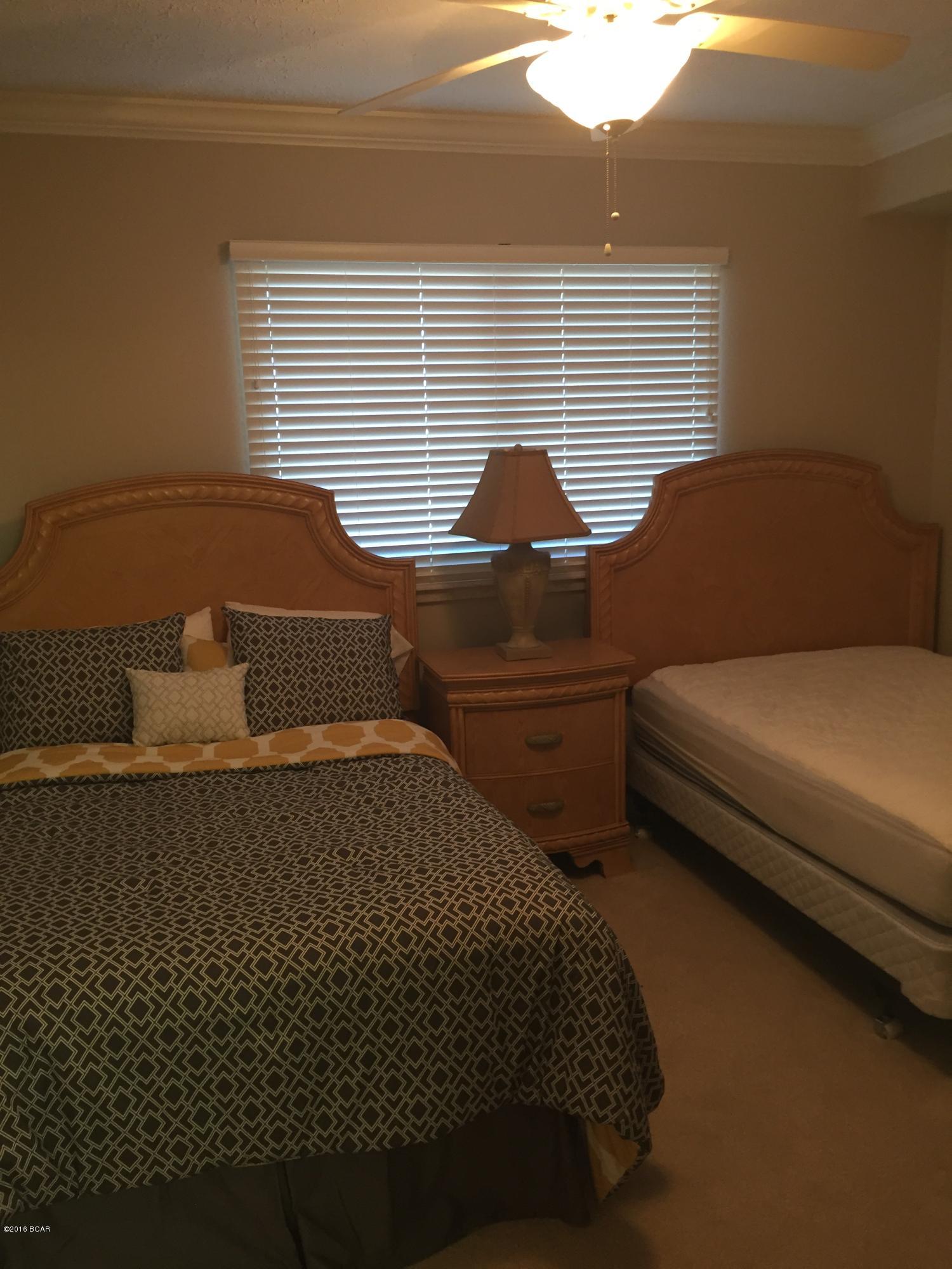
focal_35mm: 29
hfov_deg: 48.2
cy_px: 634
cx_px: 476
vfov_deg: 61.7
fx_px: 1063
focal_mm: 4.15
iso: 100
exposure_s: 1/30
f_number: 2.2
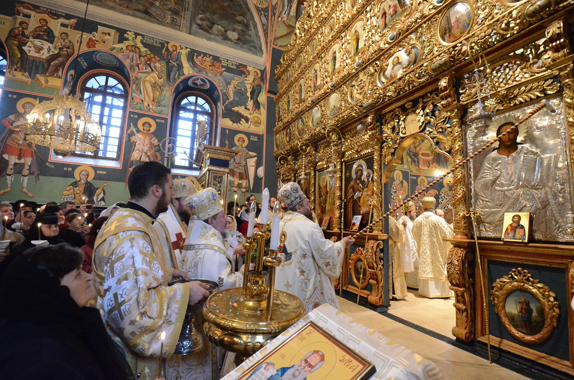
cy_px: 190
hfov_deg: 100.5
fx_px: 239
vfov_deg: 77.0
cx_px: 287
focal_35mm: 15
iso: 6400
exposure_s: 1/160
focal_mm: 10
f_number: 4.5
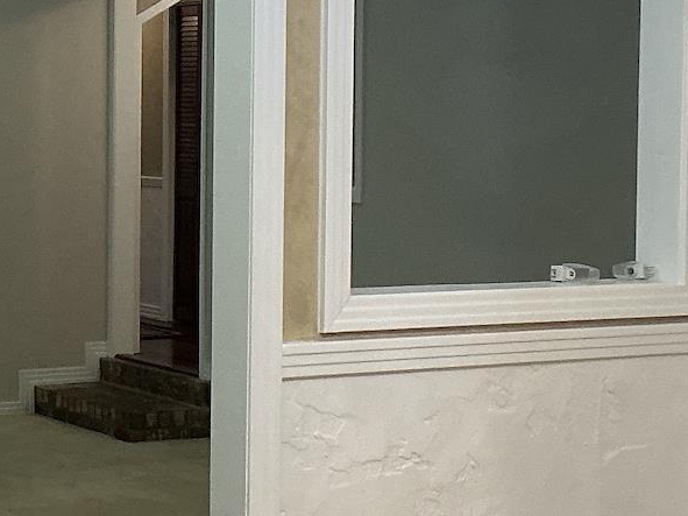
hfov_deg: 20.1
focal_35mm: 97
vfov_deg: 15.2
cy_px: 182
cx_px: 171
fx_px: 1928
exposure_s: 1/60
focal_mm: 3
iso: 80
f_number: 1.8
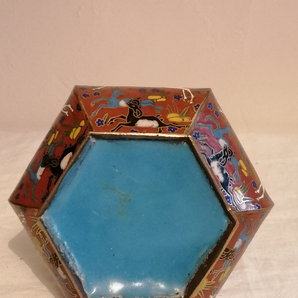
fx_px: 672
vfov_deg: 25.0
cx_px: 150
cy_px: 159
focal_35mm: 69
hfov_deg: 25.0
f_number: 1.8
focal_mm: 5.4
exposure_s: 1/100
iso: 1250
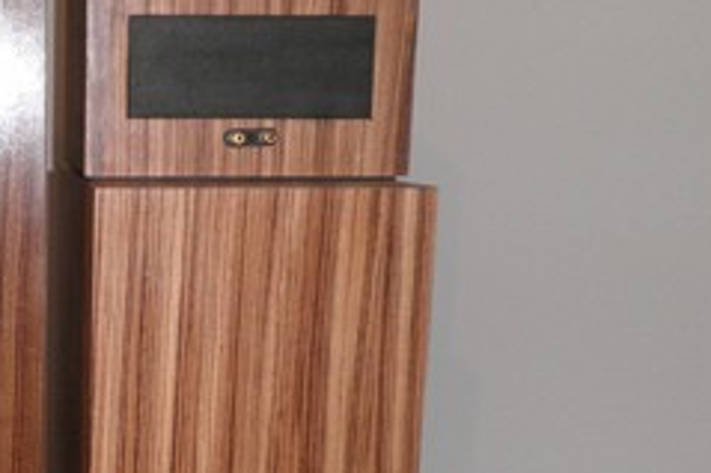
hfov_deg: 27.2
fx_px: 1342
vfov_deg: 19.6
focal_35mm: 68
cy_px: 422
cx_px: -74
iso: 160
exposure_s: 1/30
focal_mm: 4.7
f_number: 2.6
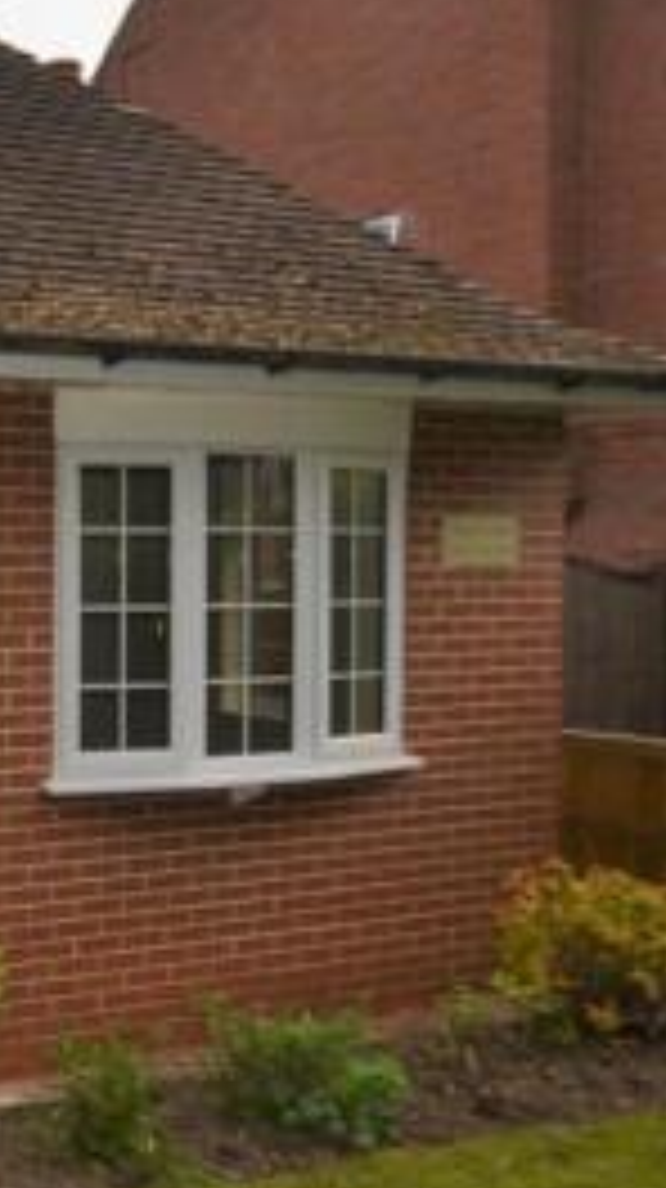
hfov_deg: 22.7
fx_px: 1228
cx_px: -412
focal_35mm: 39
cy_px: 587
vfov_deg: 51.6
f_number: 6.3
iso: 100
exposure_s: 1/200
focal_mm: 10
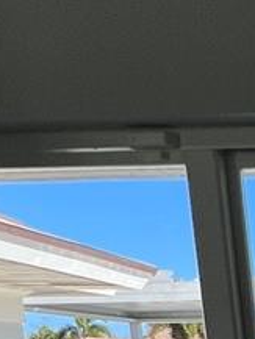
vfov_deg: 21.0
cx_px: 546
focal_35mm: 72
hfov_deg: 15.3
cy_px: 562
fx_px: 706
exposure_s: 1/752
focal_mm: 1.57
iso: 32
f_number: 1.8
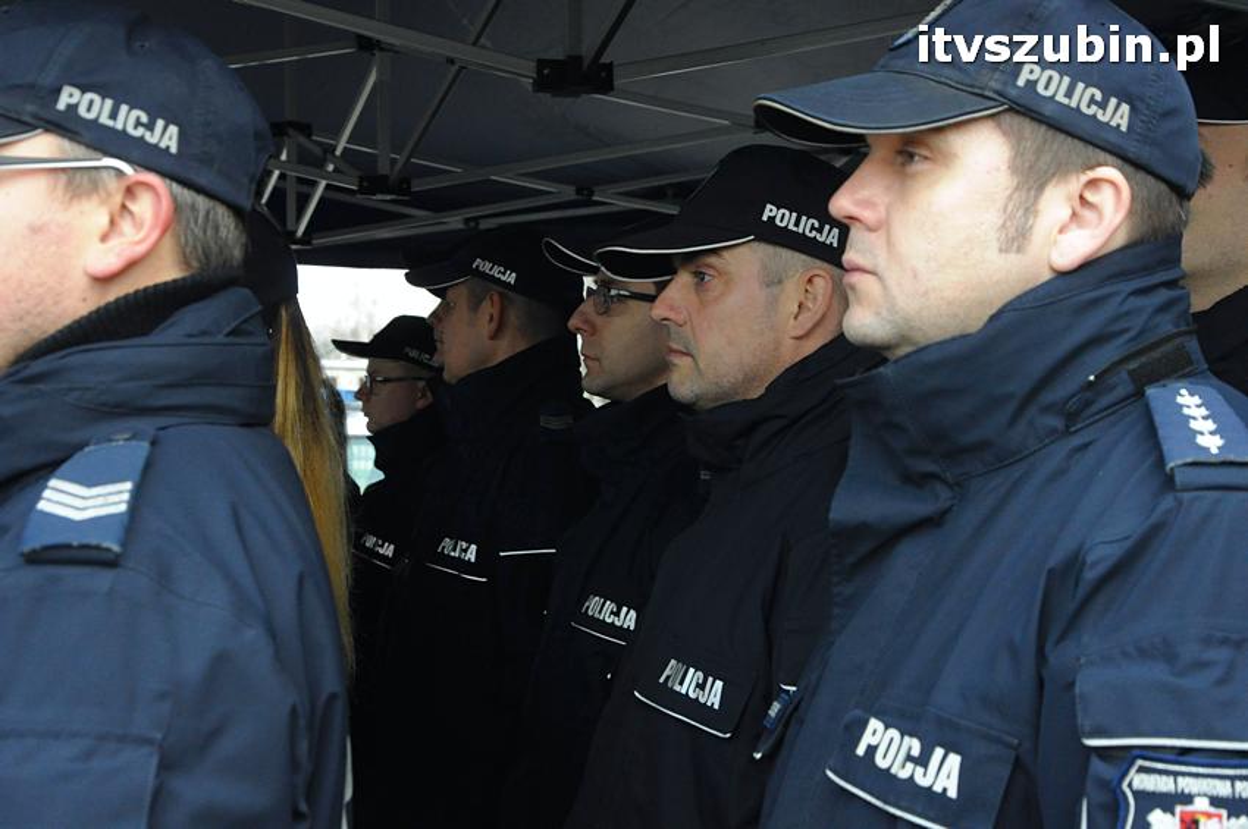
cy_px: 414
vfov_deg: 20.1
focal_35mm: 68
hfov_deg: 29.9
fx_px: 2338
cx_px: 624
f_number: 8
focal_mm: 45
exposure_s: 1/60
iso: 1600
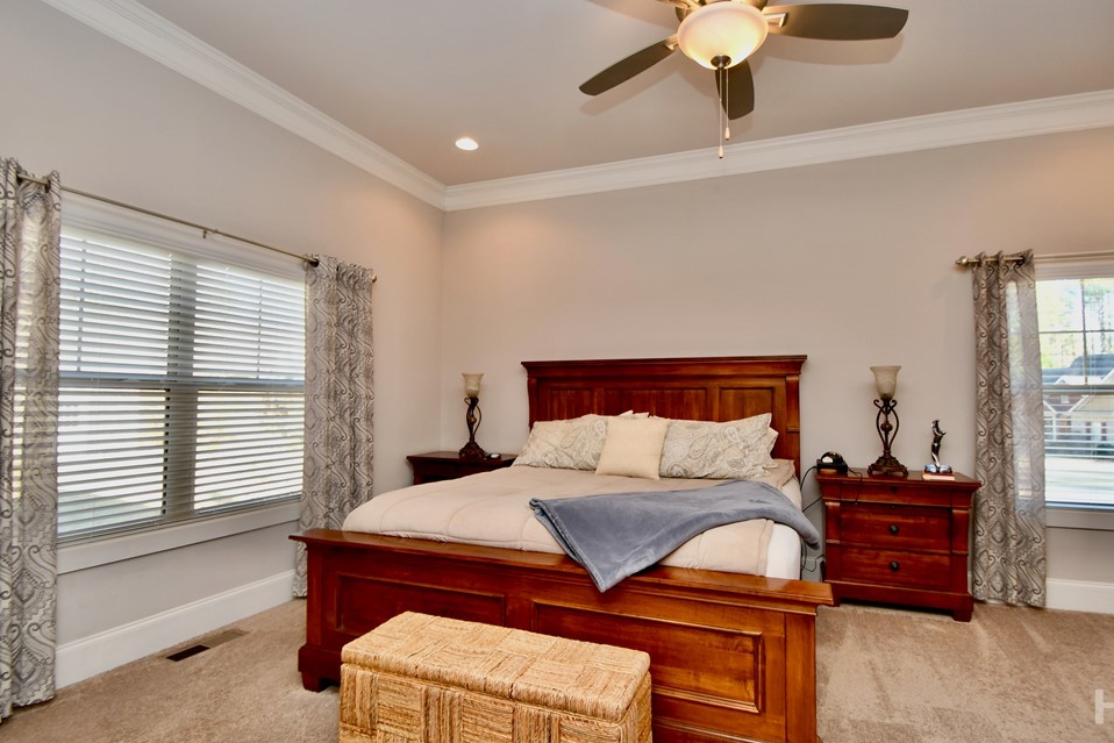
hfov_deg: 93.0
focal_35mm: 17
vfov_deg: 70.5
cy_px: 373
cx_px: 614
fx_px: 526
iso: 280
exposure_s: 1/60
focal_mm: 10
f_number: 4
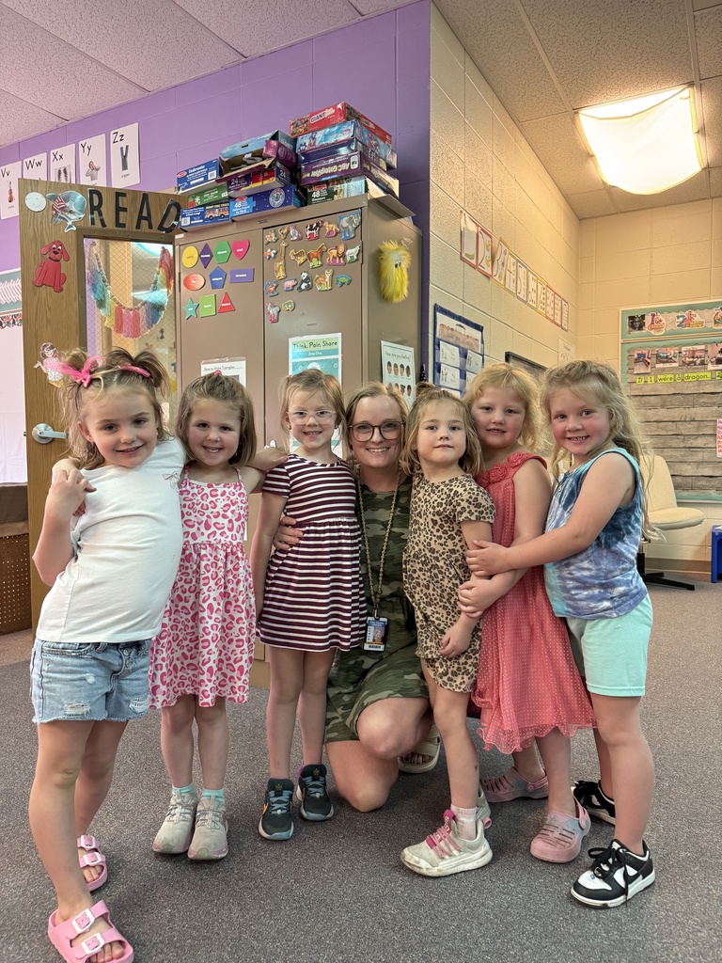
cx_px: 361
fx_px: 667
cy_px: 482
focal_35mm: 24
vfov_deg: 71.6
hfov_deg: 56.8
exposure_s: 1/60
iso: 400
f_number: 1.78
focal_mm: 6.76
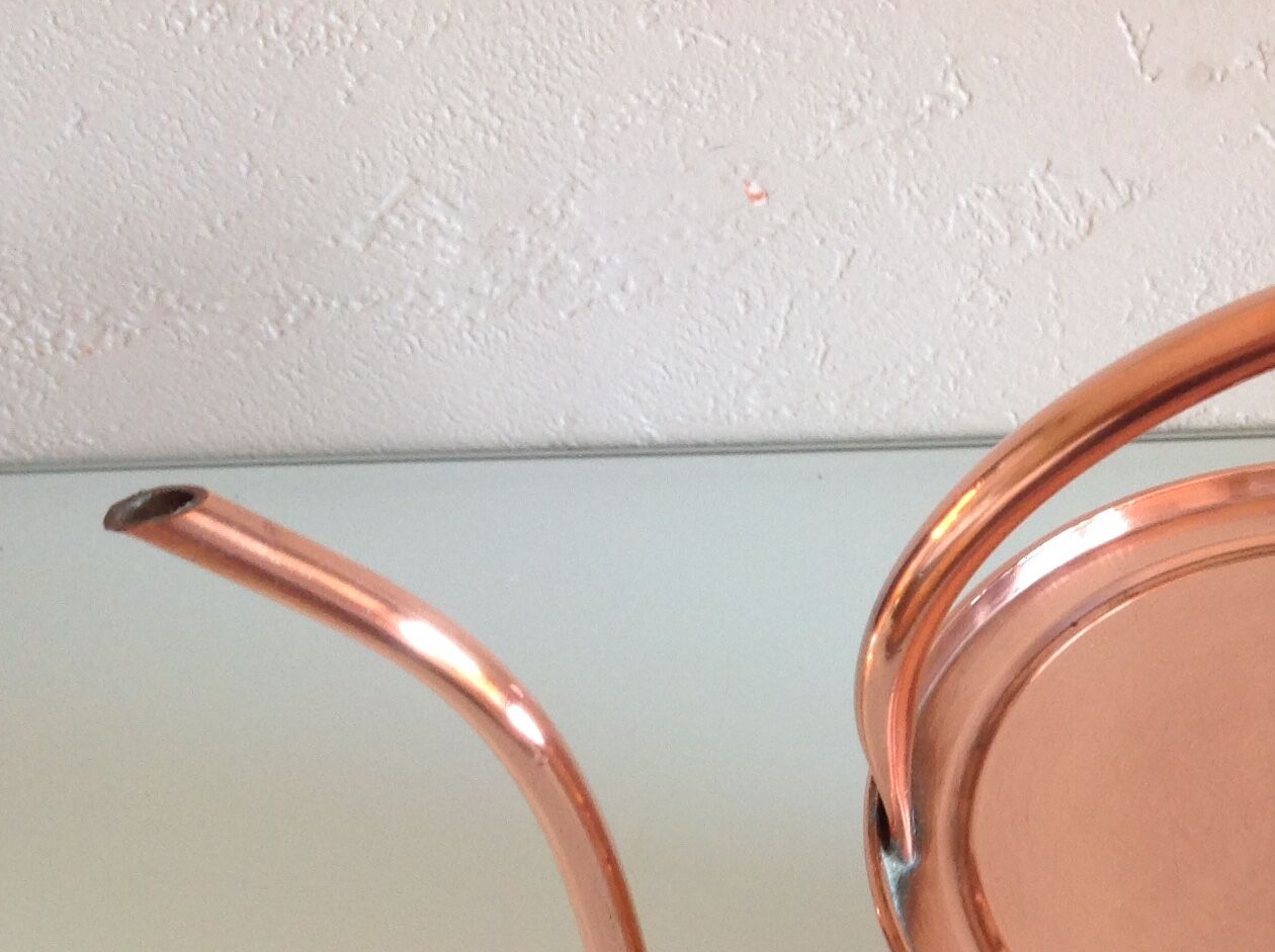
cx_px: 1158
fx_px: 2648
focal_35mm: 72
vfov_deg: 19.7
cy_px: 977
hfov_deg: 26.2
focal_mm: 4.28
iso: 80
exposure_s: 1/15
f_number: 2.4
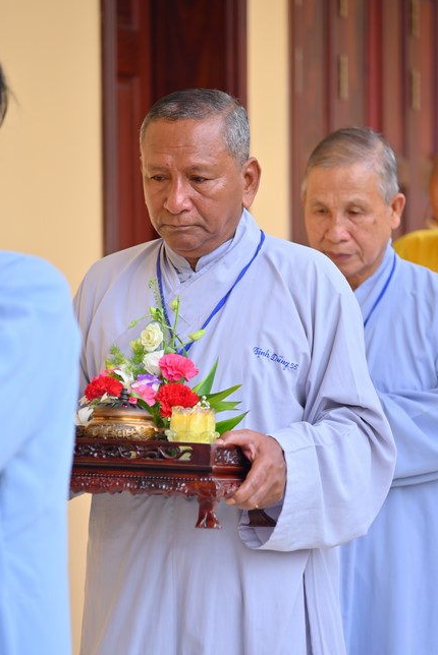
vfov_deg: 16.9
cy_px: 326
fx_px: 2206
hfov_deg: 11.3
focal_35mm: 121
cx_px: 218
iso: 160
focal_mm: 120
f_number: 4
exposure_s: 1/100
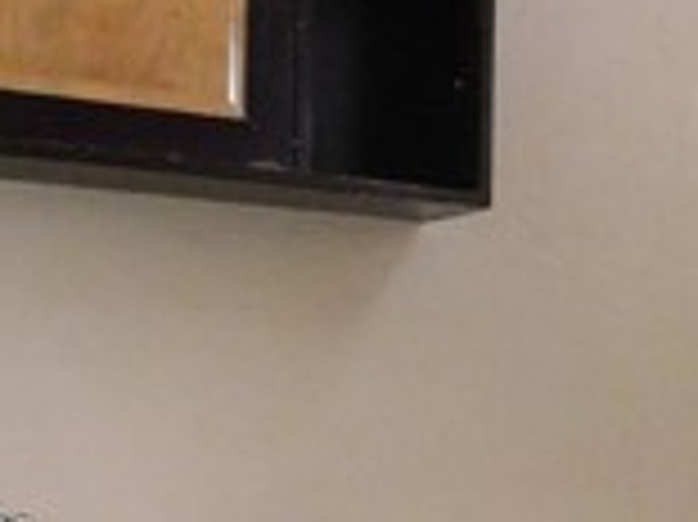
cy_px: 526
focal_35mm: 95
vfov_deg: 15.3
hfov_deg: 19.7
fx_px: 1914
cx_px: 779
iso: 800
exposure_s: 1/30
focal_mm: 4
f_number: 3
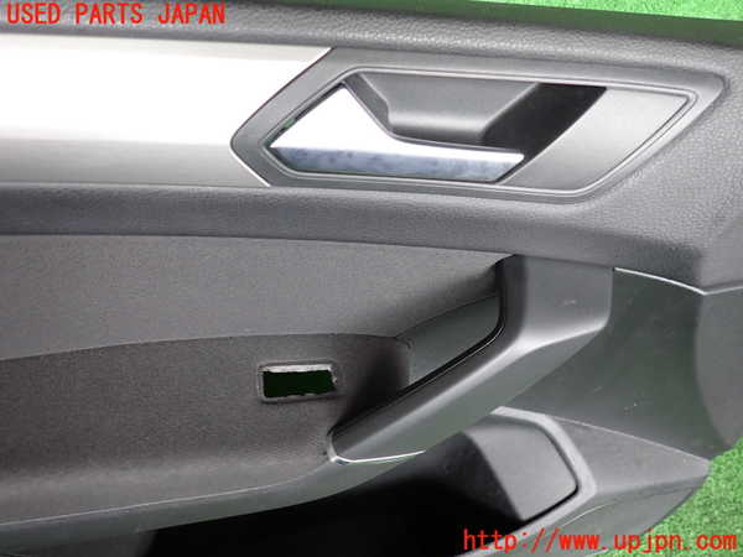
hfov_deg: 69.4
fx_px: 537
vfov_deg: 54.9
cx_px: 372
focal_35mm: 25
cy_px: 278
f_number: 2
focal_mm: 4.5
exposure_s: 1/60
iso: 200
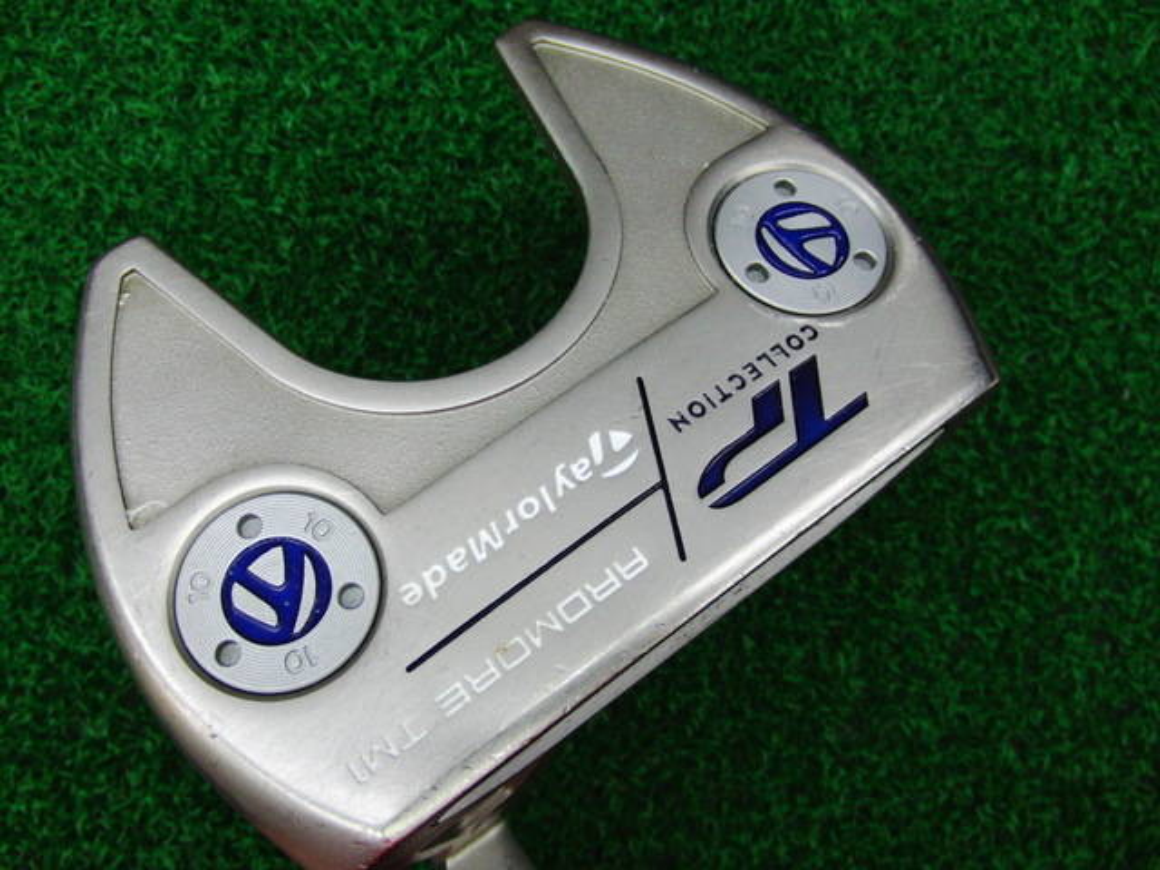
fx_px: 1240
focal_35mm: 37
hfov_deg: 50.1
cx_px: 580
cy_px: 435
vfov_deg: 38.7
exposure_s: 1/80
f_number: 3.6
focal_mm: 6.42
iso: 320
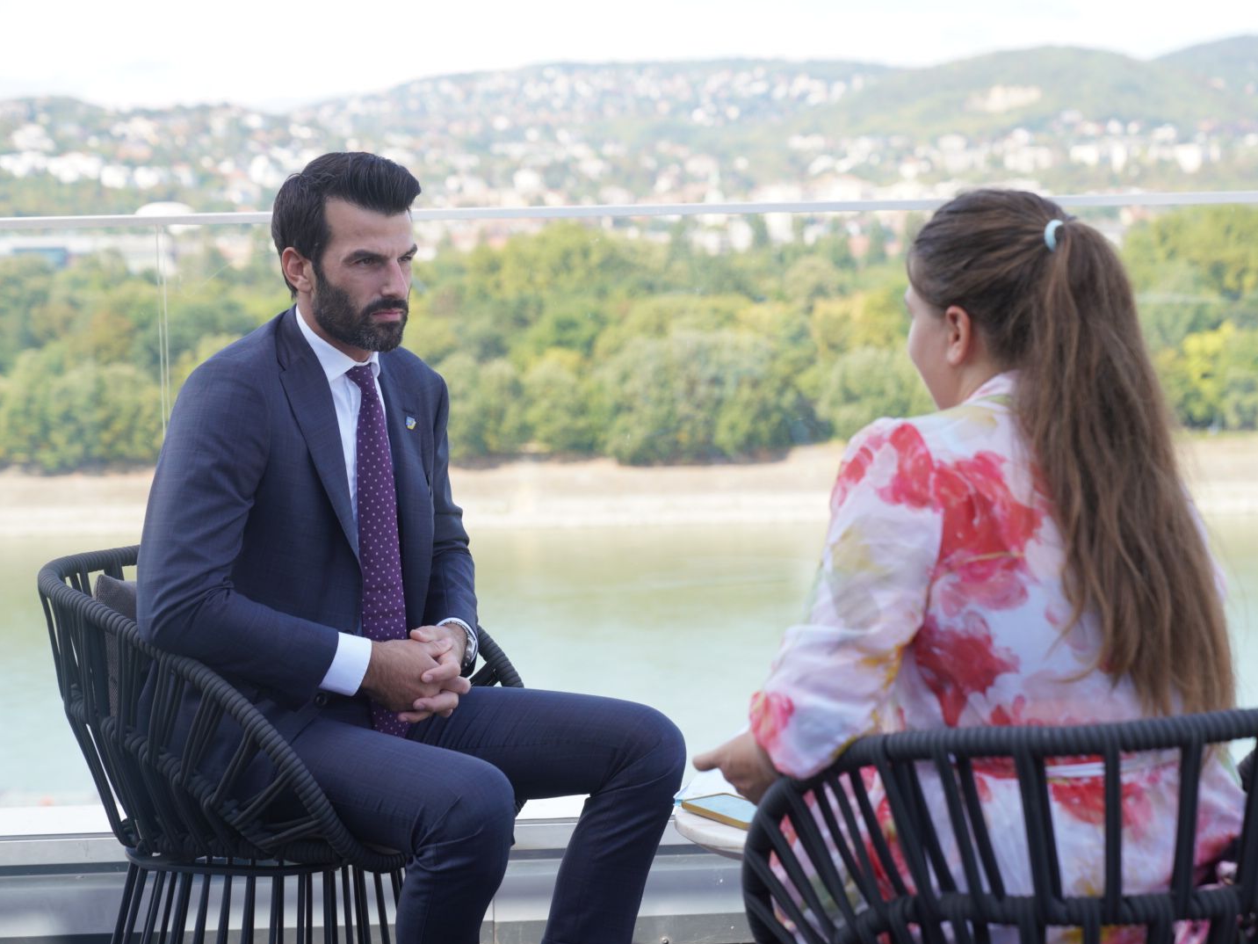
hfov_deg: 25.7
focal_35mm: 76
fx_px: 2762
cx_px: 680
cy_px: 474
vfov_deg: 19.4
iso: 100
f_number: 4.5
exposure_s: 1/200
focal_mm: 70
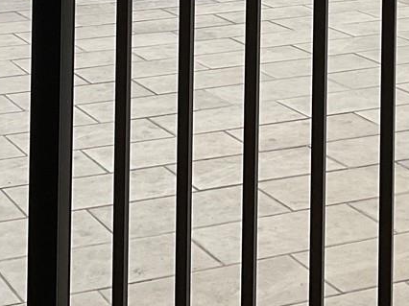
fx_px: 1287
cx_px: 236
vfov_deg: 12.7
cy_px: -185
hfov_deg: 18.0
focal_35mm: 109
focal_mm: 3
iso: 16
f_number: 1.8
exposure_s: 1/2538
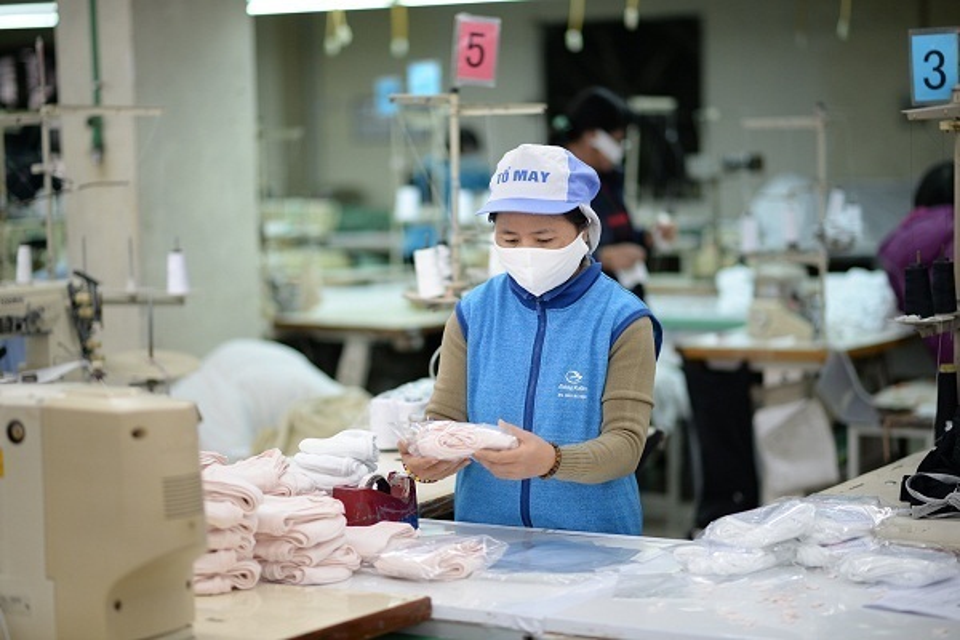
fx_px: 2266
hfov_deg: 23.9
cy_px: 320
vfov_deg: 16.1
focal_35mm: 85
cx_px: 480
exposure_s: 1/640
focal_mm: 85
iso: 640
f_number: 1.8
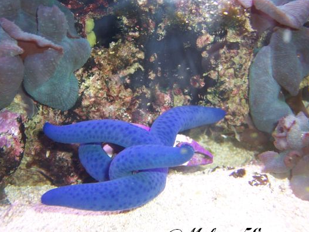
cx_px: 146
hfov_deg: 46.8
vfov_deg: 35.8
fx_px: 357
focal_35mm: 40
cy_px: 138
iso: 80
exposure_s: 1/60
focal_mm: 5.5
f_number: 2.8
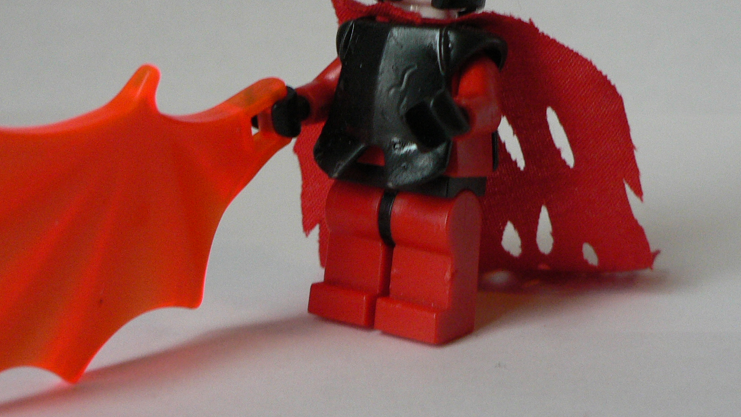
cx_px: 354
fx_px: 1199
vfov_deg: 19.7
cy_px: 140
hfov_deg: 34.3
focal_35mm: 61
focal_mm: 6
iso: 200
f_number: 2.8
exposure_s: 1/30
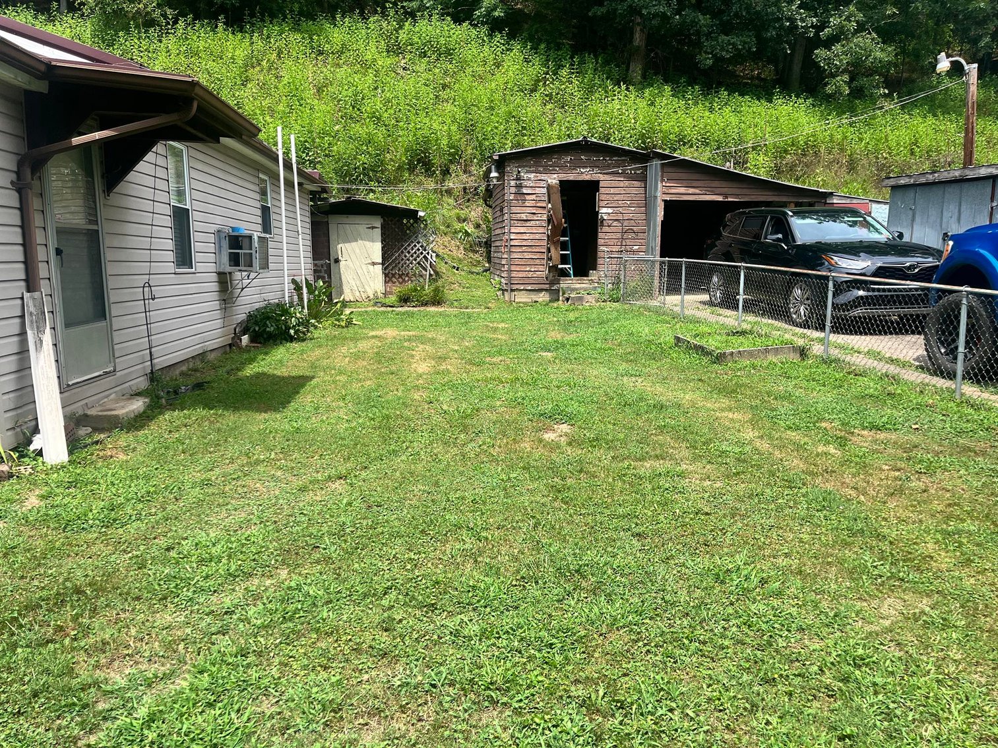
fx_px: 750
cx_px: 499
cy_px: 374
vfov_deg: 53.1
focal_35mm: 26
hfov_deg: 67.3
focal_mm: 5.1
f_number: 1.6
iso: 50
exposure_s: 1/1279
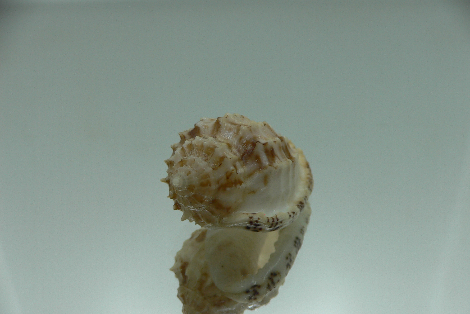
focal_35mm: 37
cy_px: 179
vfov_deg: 35.9
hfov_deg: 51.9
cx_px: 238
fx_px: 483
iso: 80
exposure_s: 1/100
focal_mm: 4.6
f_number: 2.8
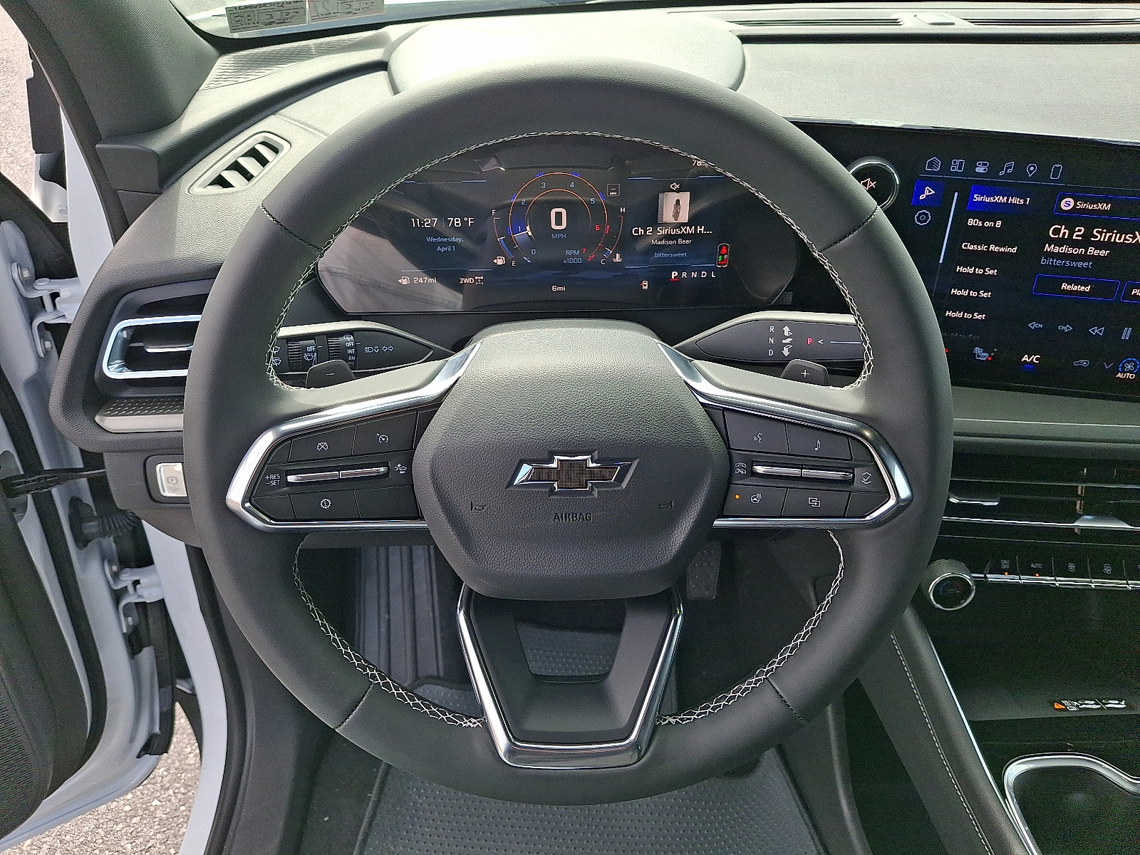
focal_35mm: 25
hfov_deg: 69.4
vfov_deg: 54.9
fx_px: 823
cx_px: 570
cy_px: 428
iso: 30
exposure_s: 1/435
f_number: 1.8
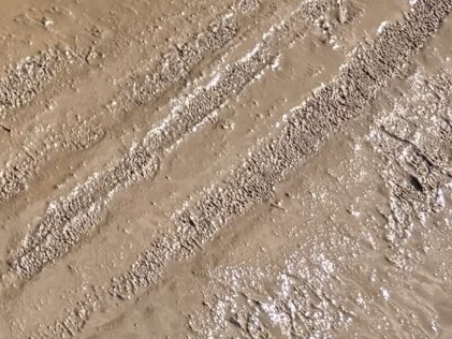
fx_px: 1907
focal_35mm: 146
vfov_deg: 8.5
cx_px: -667
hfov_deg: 11.1
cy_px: -682
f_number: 1.78
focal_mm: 6.76
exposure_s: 1/2415
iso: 80
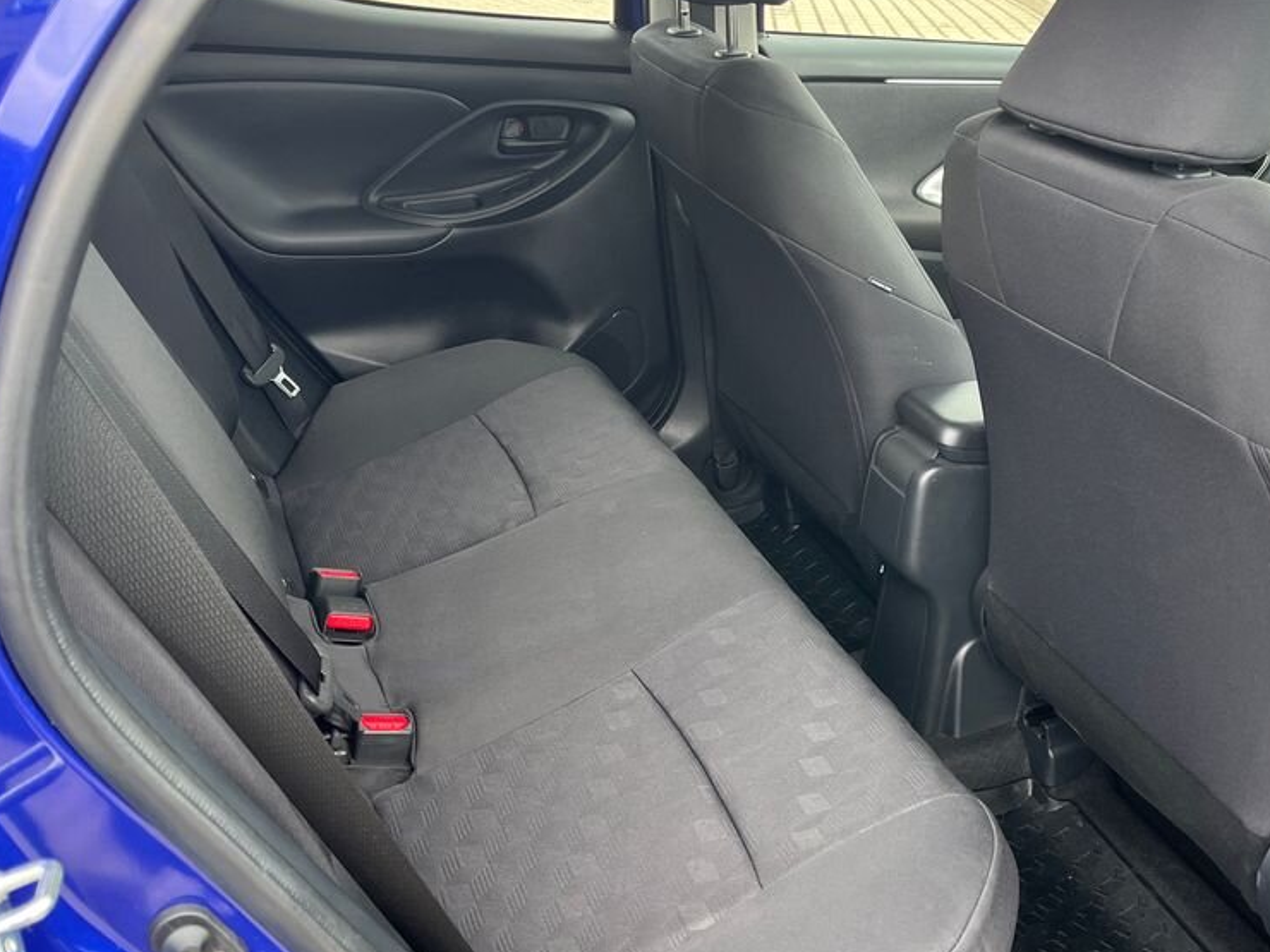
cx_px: 829
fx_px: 1321
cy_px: 470
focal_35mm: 36
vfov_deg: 39.7
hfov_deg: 50.6
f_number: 1.6
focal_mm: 5.1
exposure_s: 1/115
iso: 125
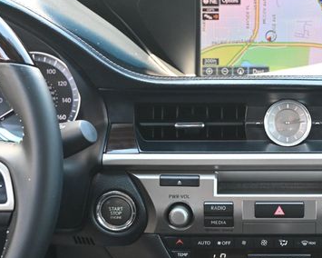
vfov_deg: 19.8
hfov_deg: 24.2
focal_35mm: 77
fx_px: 736
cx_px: 270
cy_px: 150
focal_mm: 30.5
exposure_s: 1/125
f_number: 4.8
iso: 1600
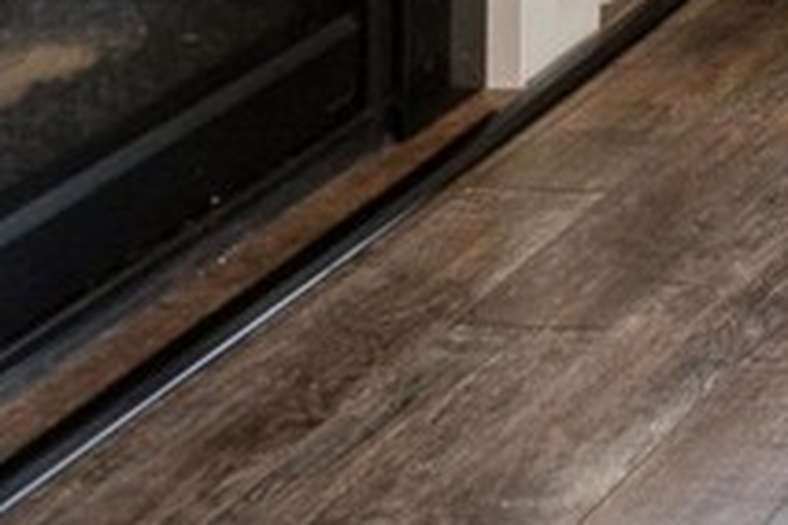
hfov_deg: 13.3
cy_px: -1135
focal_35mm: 114
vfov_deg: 9.2
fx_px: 2495
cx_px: 1902
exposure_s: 1/13
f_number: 7.1
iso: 250
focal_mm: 10
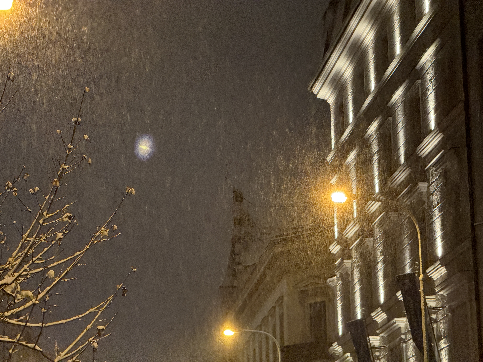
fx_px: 1674
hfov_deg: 16.4
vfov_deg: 12.3
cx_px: 242
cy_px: 181
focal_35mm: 120
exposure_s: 1/33
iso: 800
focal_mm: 15.66
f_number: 2.8
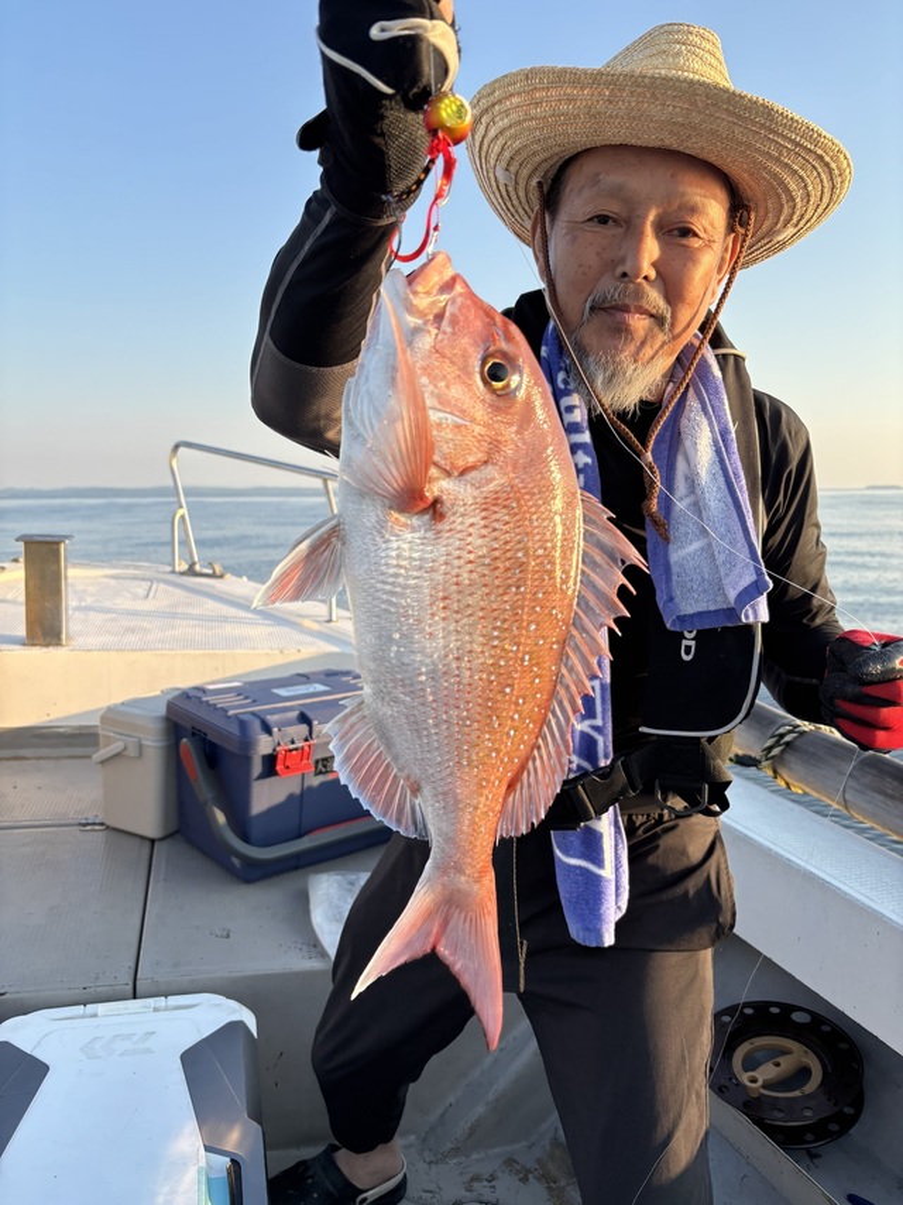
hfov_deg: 53.0
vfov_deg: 67.3
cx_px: 452
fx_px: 905
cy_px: 602
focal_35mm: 26
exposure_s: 1/943
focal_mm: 5.96
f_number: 1.6
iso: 50
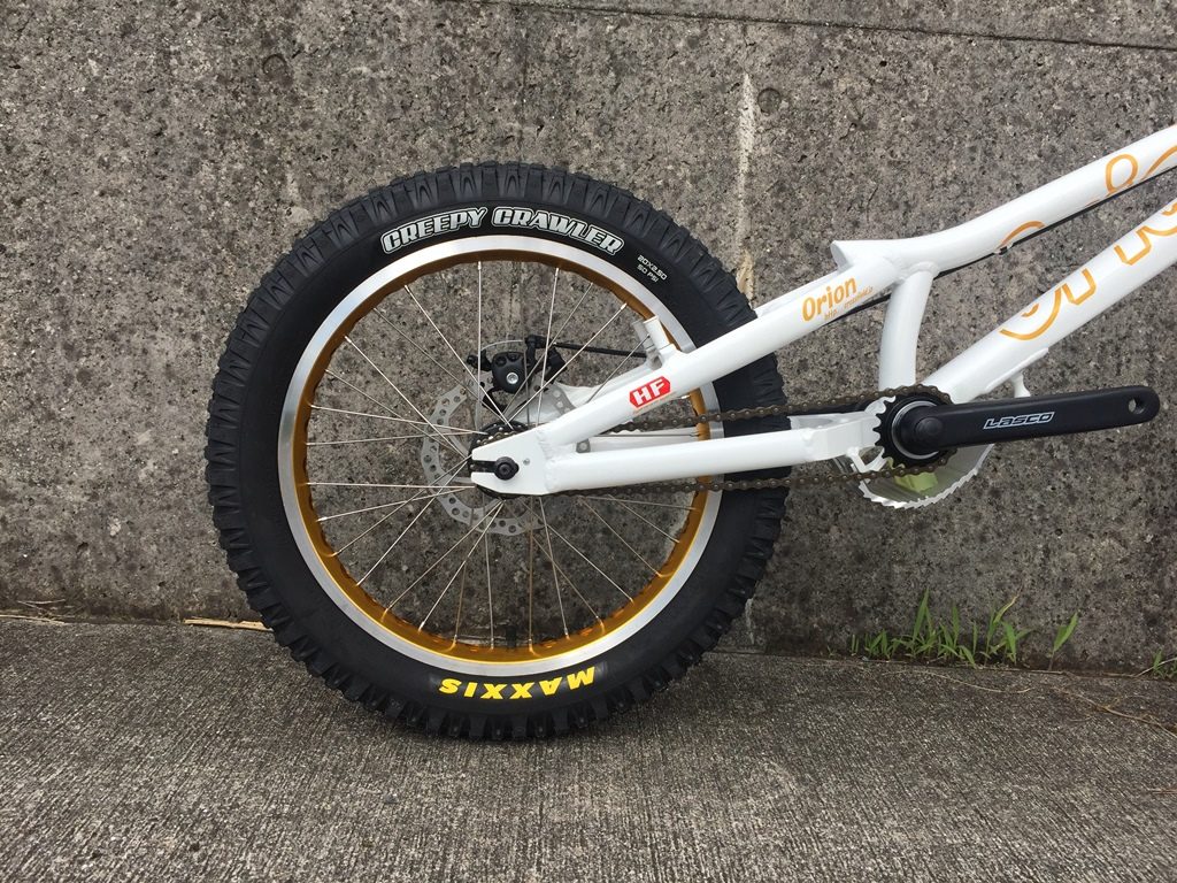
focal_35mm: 29
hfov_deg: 61.7
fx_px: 986
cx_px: 588
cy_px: 442
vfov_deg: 48.2
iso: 32
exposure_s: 1/1799
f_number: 2.2
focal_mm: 4.15
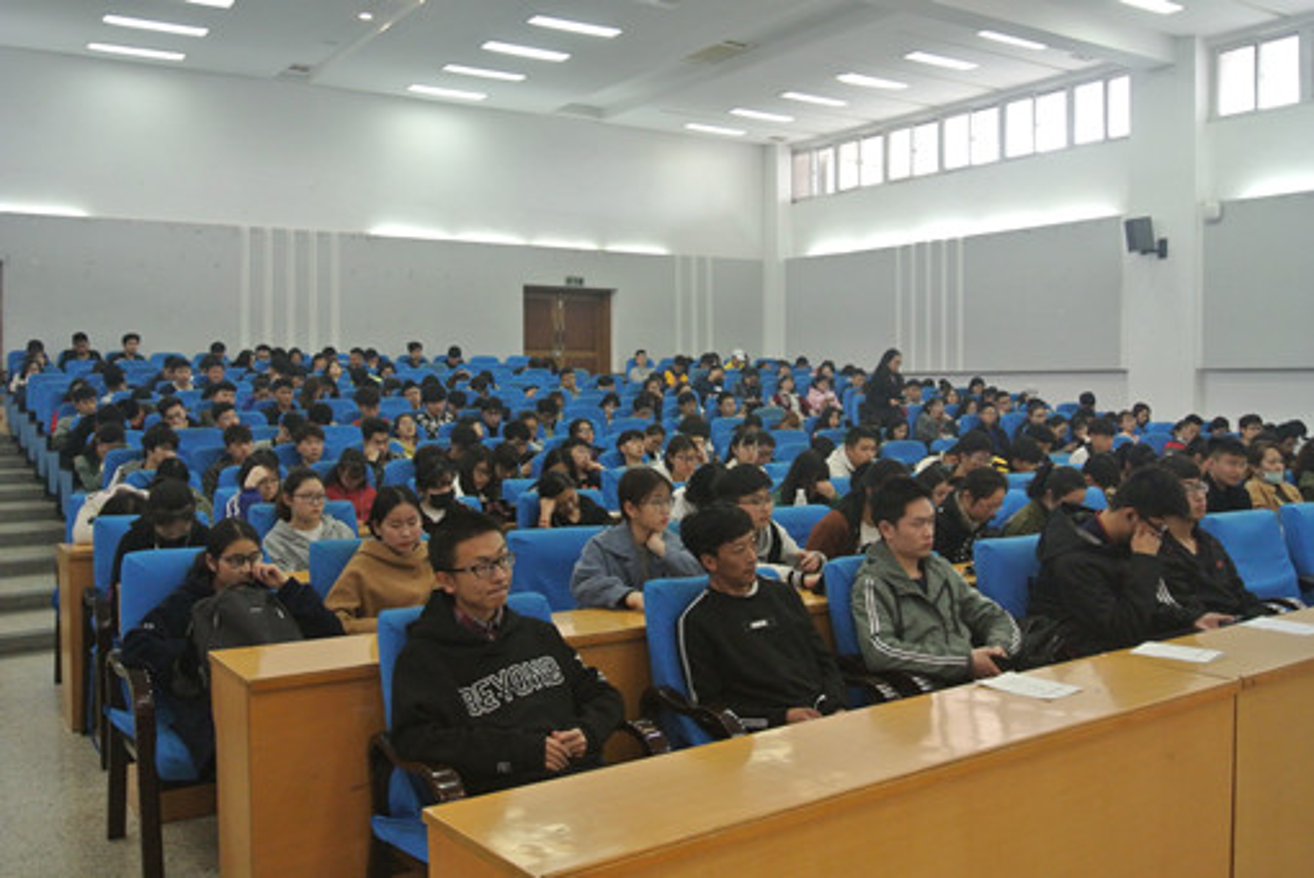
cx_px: 657
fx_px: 1169
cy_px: 439
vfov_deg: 41.2
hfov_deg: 58.7
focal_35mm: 32
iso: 640
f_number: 3.8
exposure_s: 1/30
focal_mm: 12.2
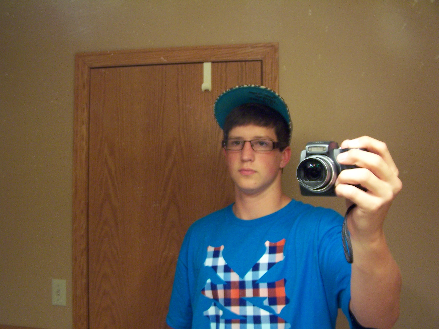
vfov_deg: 37.7
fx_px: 482
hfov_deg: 49.0
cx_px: 220
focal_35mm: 38
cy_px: 164
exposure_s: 1/10
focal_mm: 6.3
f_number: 2.8
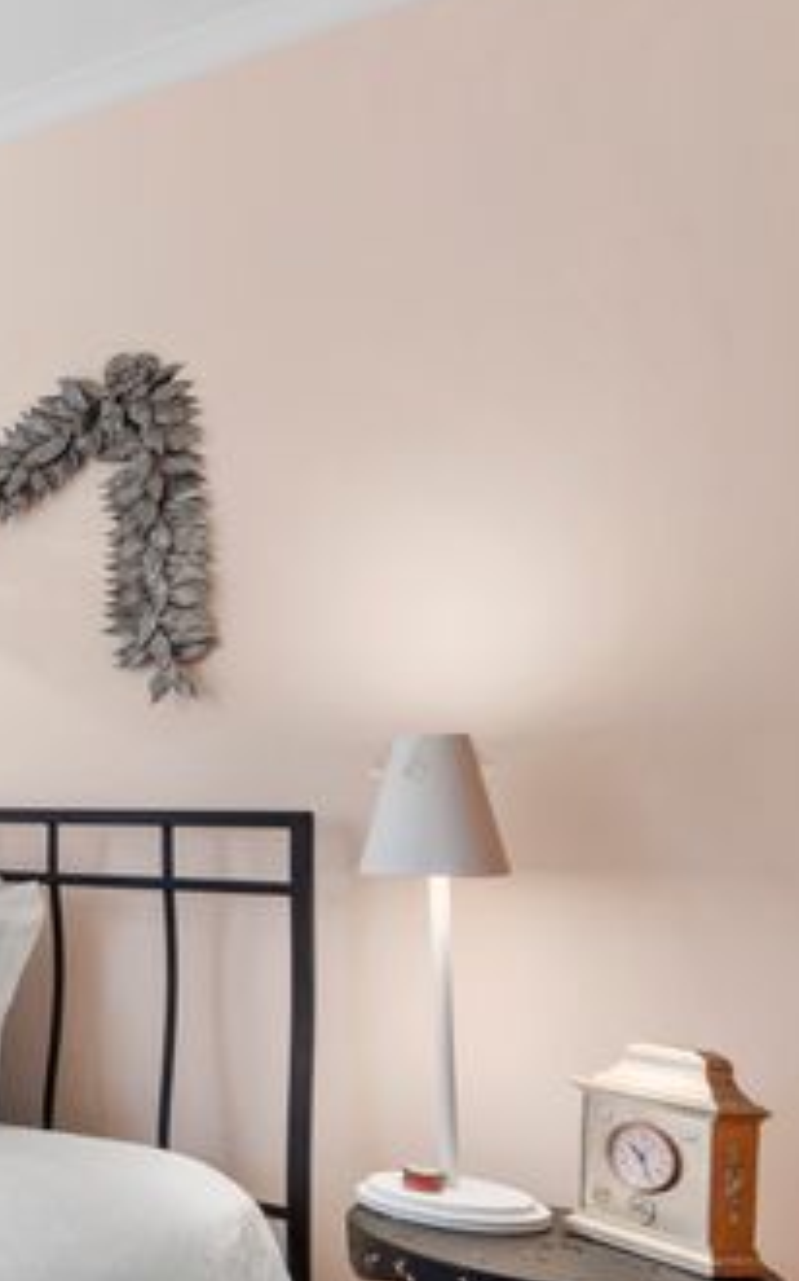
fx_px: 1325
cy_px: 765
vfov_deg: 51.2
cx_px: -663
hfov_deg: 21.2
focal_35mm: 38
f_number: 13
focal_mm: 16
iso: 200
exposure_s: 1/2.5
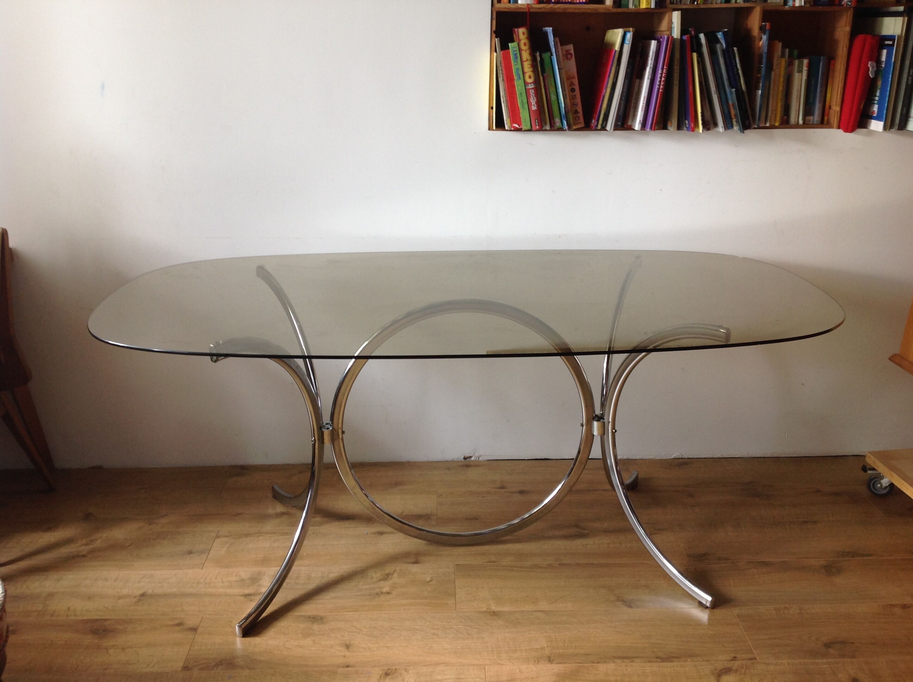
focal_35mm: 35
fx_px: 922
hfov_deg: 52.7
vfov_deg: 40.6
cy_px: 341
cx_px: 456
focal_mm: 4.28
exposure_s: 1/17
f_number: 2.4
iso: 50
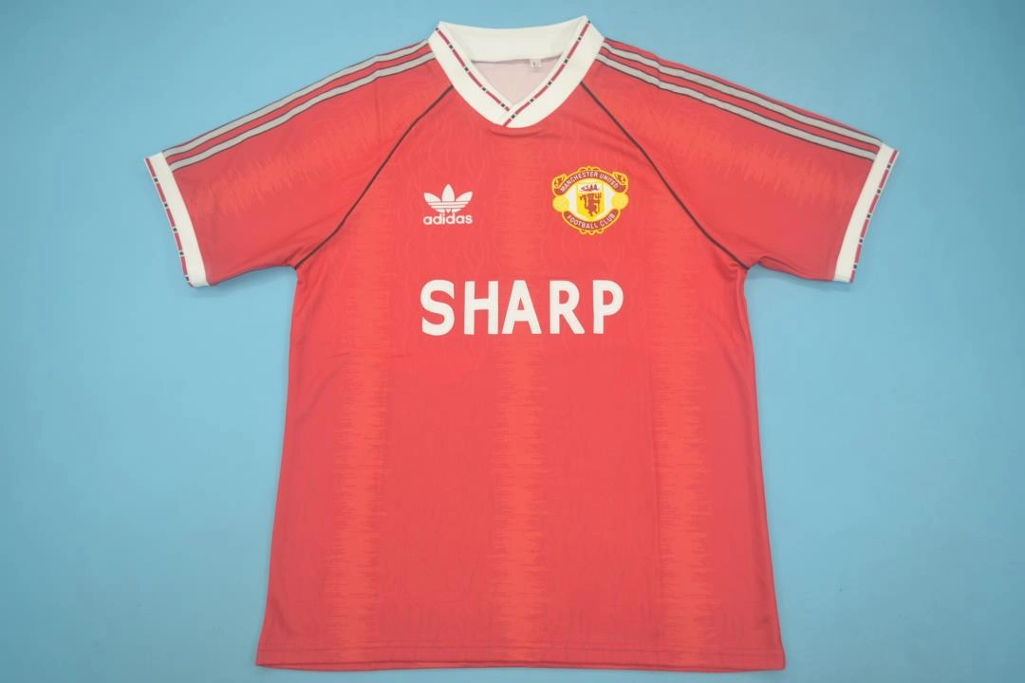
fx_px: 854
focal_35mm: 30
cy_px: 342
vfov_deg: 43.6
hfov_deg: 61.9
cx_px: 512
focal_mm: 20
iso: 200
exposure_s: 1/125
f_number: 3.8
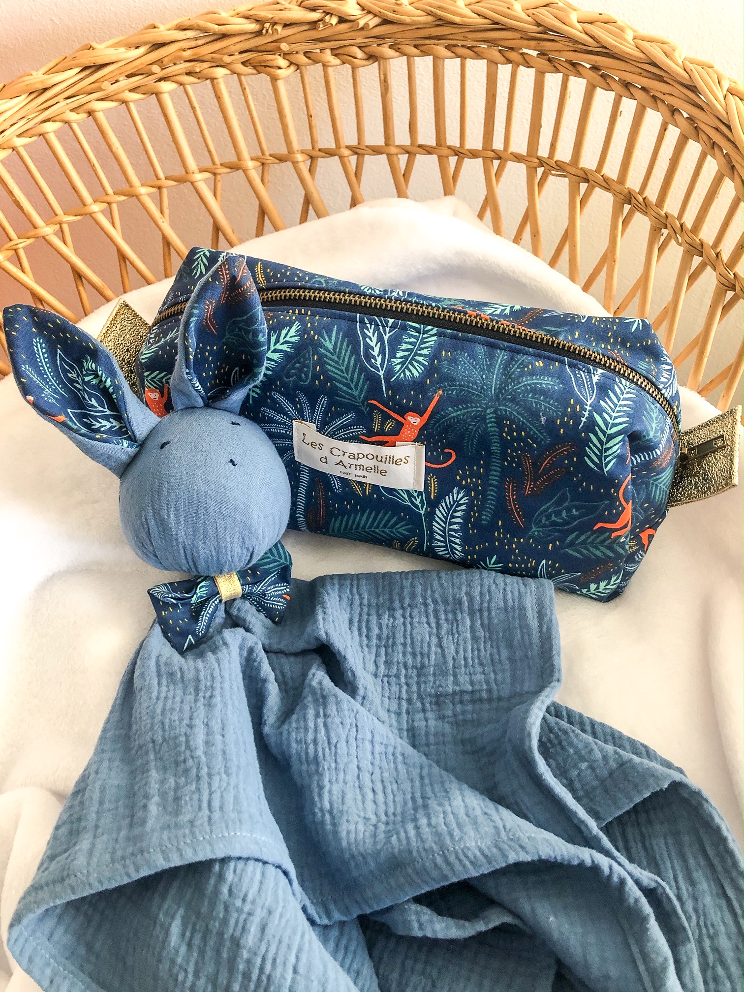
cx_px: 372
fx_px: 802
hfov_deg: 49.7
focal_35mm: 28
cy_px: 496
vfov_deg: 63.4
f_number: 1.8
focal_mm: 3.99
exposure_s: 1/9
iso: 100
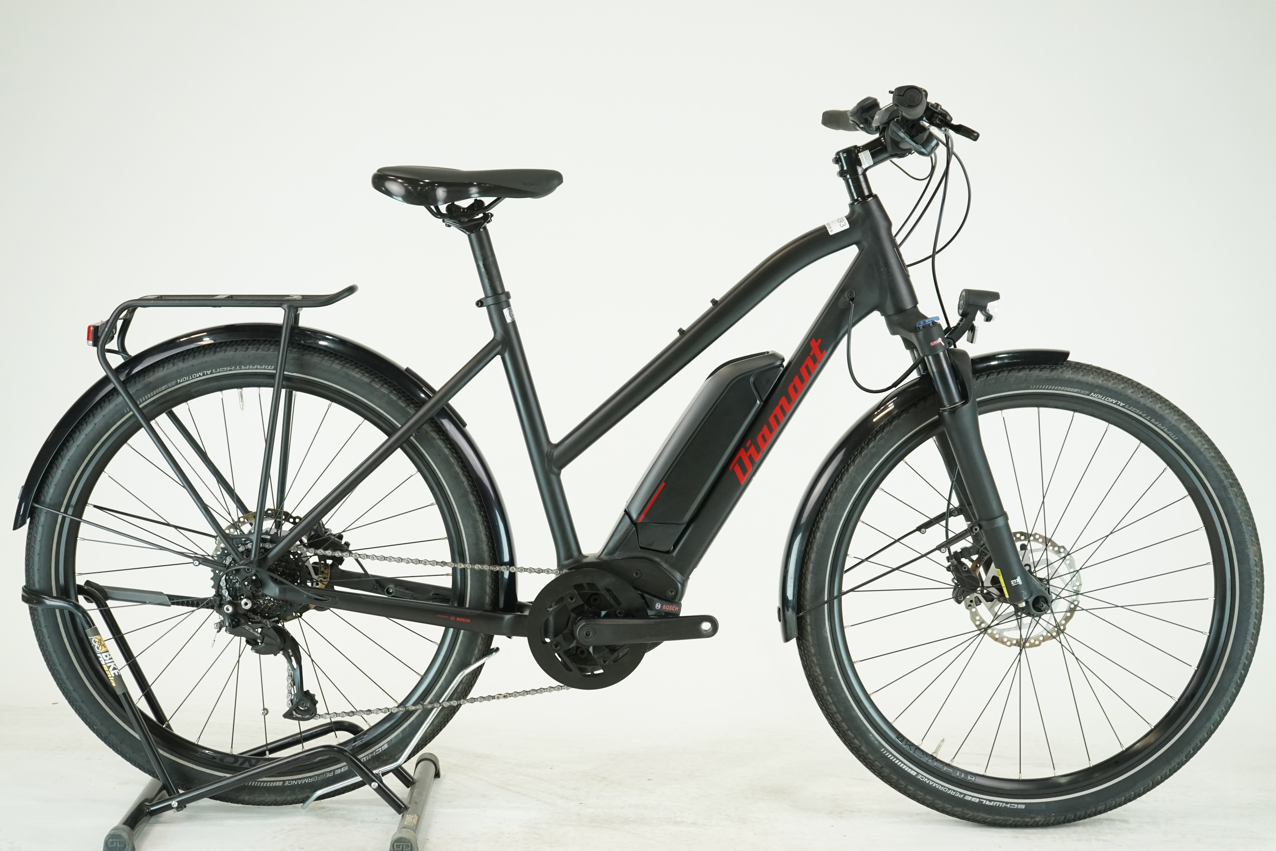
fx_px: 1949
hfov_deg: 36.2
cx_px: 638
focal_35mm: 55
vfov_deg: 24.6
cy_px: 426
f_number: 5.6
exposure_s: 1/200
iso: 1600
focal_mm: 55
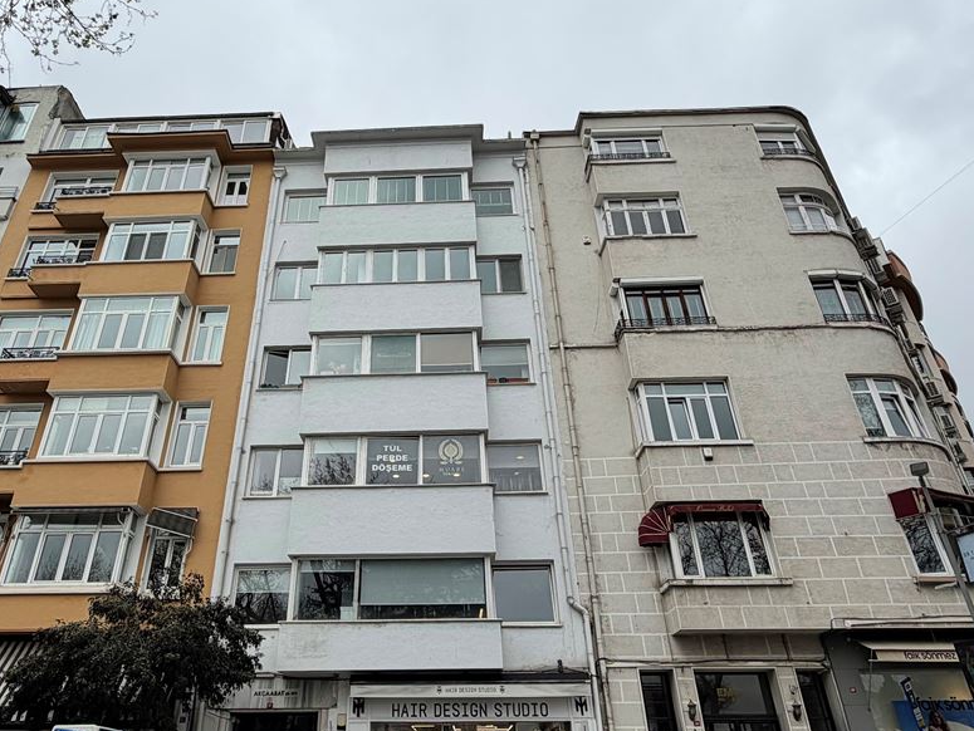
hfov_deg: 67.0
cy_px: 300
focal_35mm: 26
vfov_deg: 52.8
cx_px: 421
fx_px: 732
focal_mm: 2.22
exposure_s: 1/1001
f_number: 2.2
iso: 20
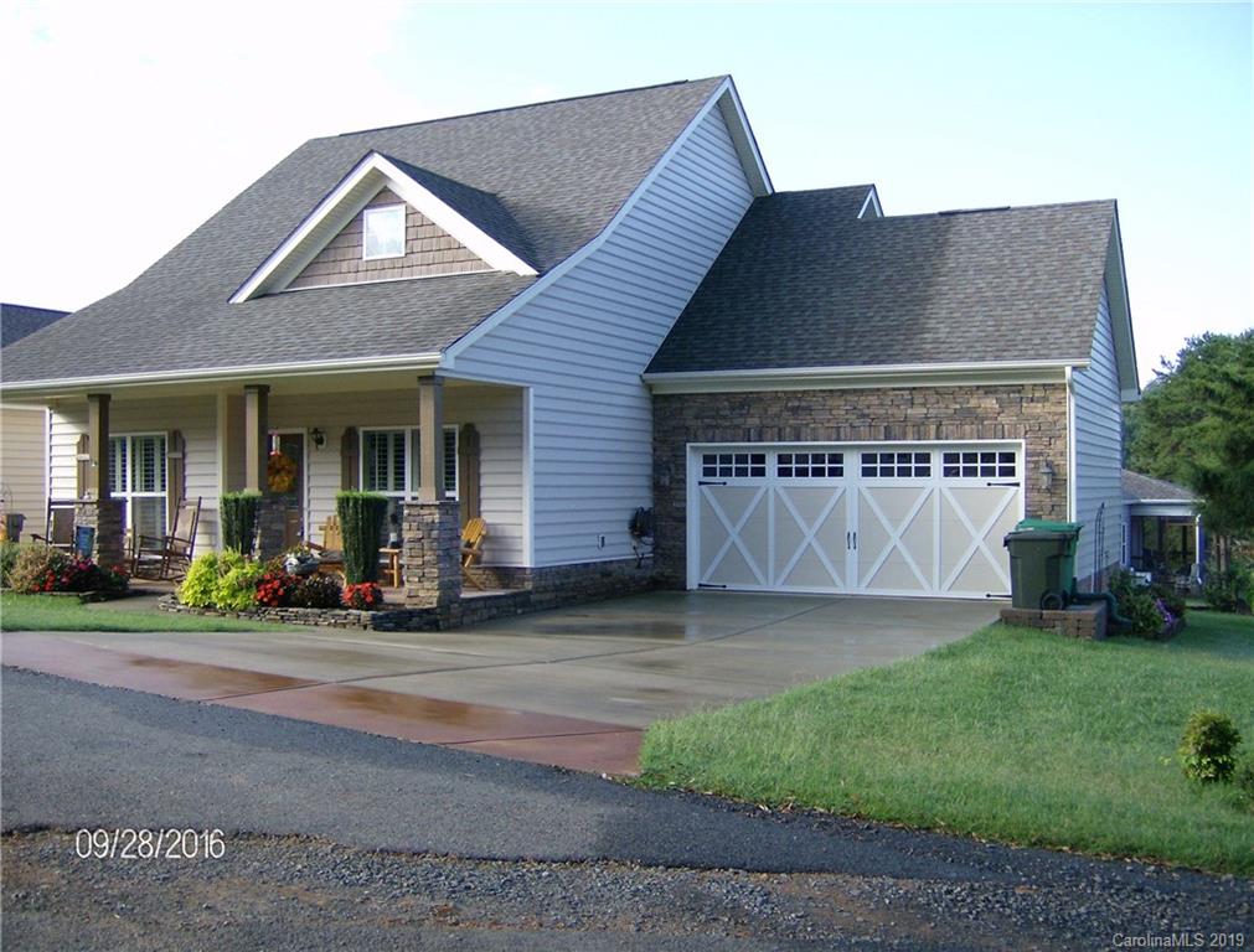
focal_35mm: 36
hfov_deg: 51.1
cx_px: 627
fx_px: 1310
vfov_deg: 40.0
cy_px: 476
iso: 100
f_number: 2.8
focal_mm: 6
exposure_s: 1/381
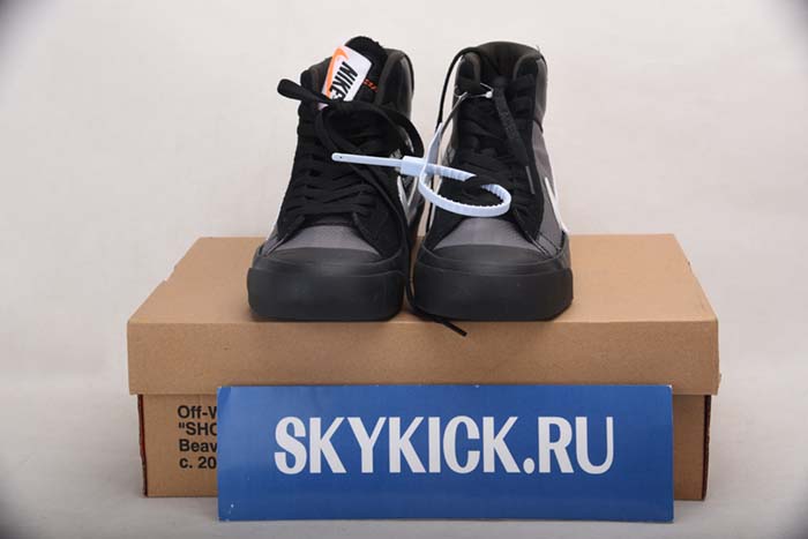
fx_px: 1459
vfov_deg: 20.9
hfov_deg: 31.0
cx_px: 404
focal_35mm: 65
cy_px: 270
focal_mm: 65
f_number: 9
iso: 100
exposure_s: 1/200
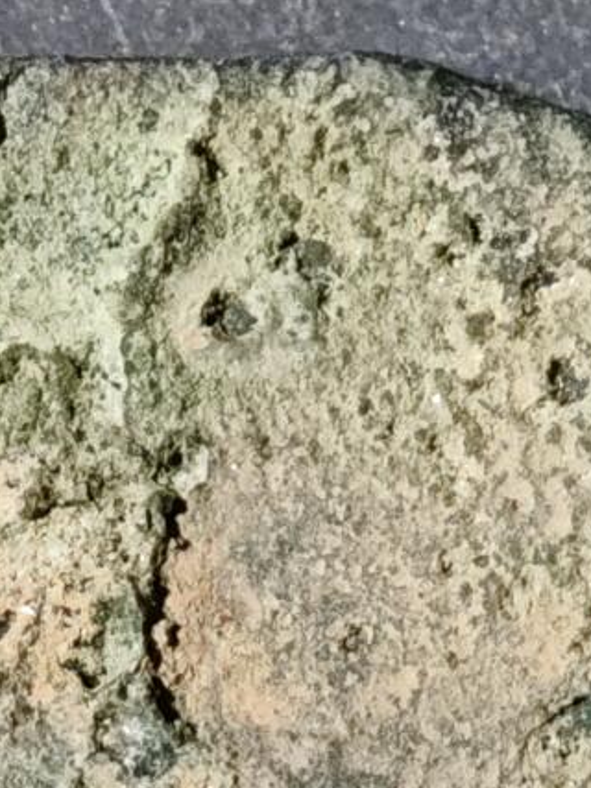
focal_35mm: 409
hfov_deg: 3.6
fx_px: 9315
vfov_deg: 4.8
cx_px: 87
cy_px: 1242
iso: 250
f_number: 2
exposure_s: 1/100
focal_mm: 9
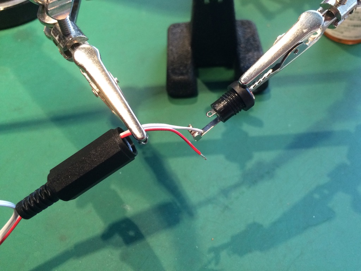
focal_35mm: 29
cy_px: 136
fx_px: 302
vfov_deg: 48.2
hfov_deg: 61.7
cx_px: 180
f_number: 2.2
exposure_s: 1/30
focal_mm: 4.15
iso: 250
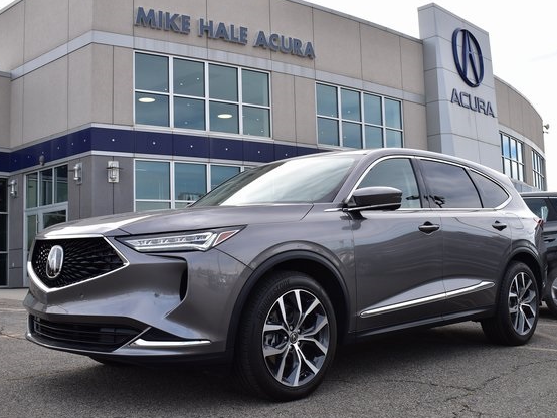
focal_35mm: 40
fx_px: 644
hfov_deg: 46.8
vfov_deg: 36.0
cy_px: 205
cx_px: 291
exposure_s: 1/160
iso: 100
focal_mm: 24
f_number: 6.3
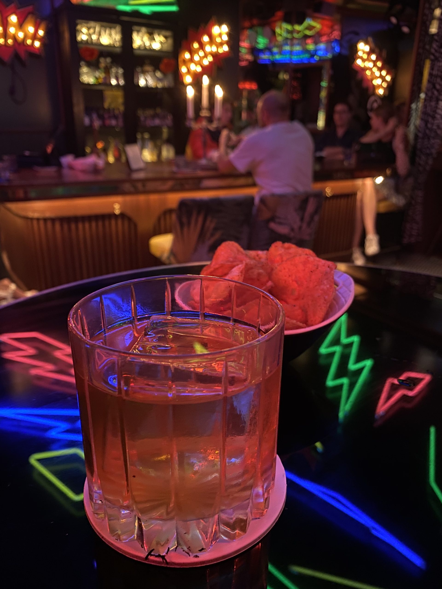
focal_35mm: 26
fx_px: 443
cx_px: 221
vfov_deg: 67.3
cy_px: 294
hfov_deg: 53.1
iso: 500
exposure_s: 1/10
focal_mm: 4.25
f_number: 1.8
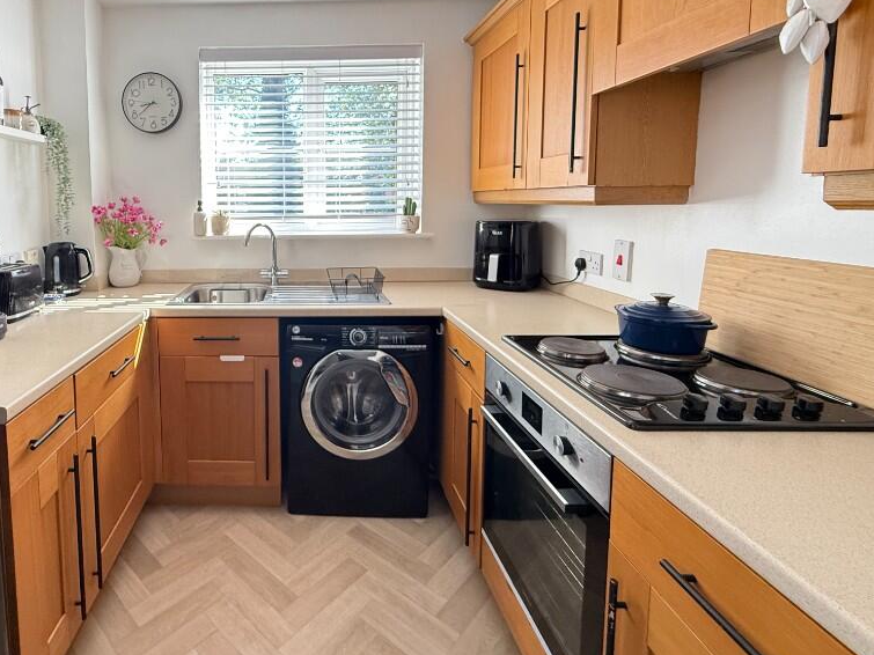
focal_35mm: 19
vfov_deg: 67.5
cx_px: 291
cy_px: 241
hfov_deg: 81.8
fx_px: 480
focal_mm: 2.22
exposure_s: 1/99
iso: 250
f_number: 2.2
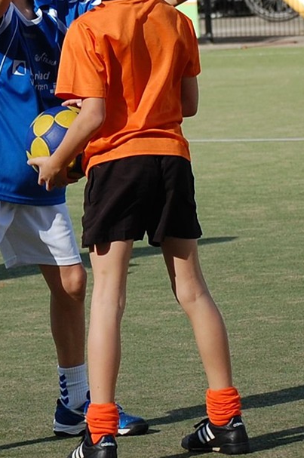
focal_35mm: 167
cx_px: 84
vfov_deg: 12.3
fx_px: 2121
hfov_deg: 8.2
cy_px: 145
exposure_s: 1/1000
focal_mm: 66
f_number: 4.2
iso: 200
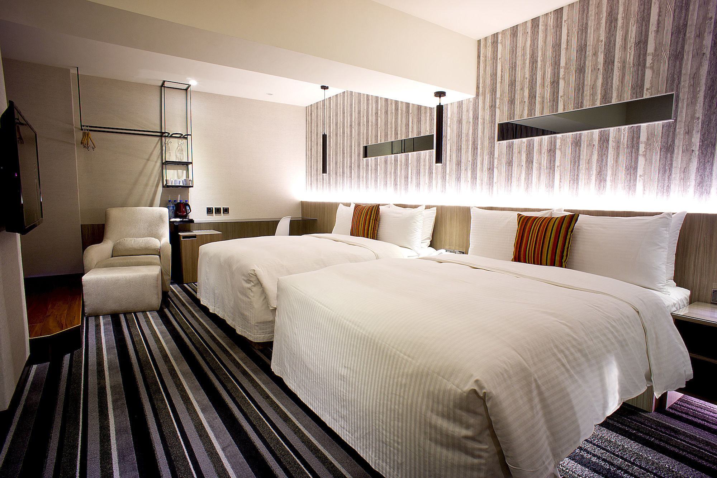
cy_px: 239
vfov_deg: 53.1
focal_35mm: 24
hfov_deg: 73.7
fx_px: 478
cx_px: 358
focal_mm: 16
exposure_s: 3.2
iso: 100
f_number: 11
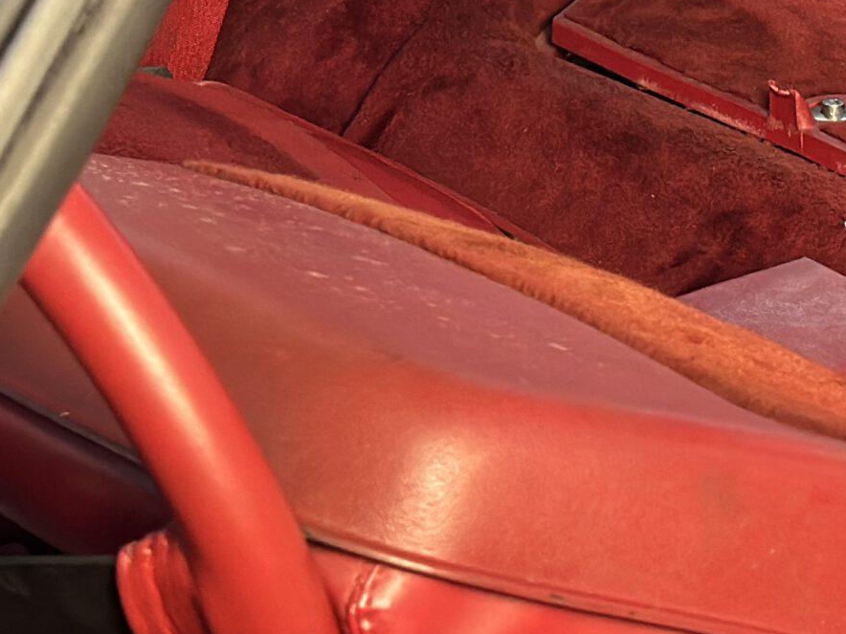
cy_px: -52
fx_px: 3397
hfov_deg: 13.6
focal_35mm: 139
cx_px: 1172
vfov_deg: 10.5
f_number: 1.78
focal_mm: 6.86
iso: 800
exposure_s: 1/20
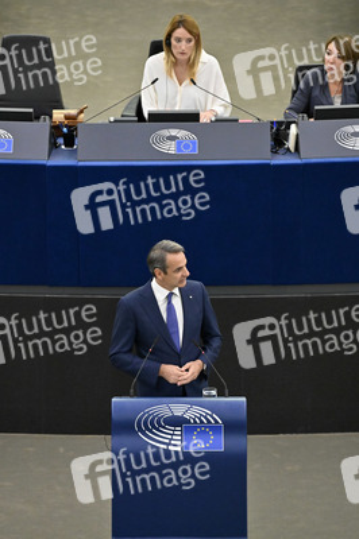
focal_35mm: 370
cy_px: 270
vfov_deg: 5.6
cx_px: 180
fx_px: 5544
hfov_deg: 3.7
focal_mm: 370
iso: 10000
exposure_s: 1/640
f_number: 6
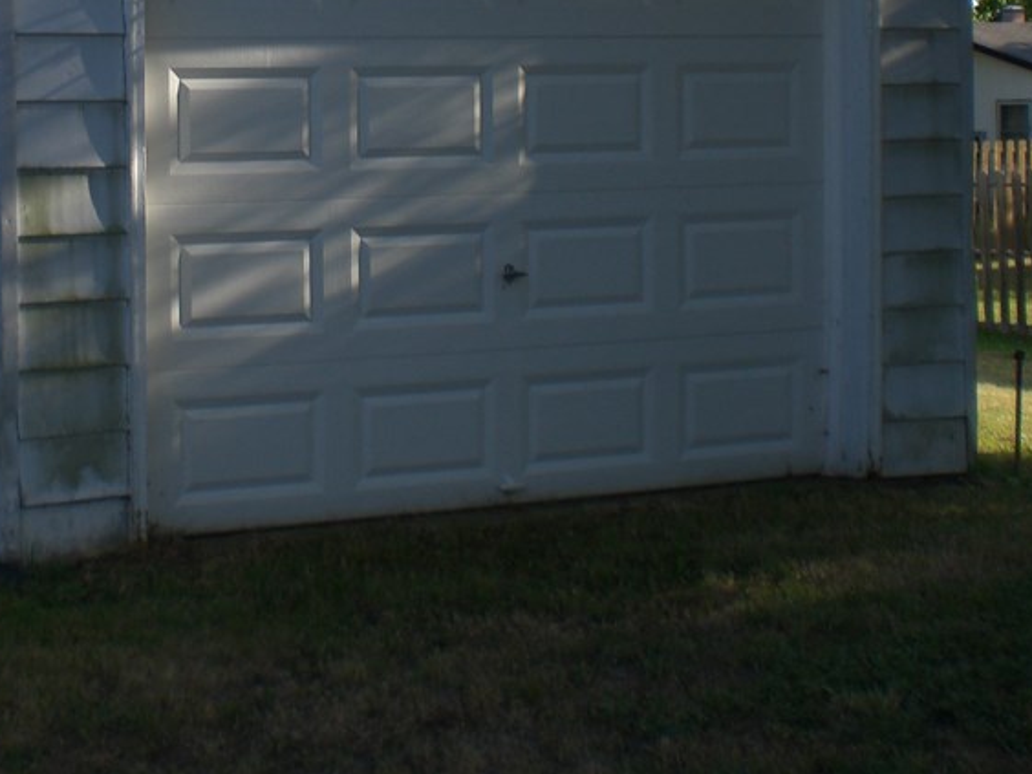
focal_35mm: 69
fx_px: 2057
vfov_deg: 21.0
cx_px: 265
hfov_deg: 27.8
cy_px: 132
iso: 50
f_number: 4.4
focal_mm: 6.3
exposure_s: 1/200
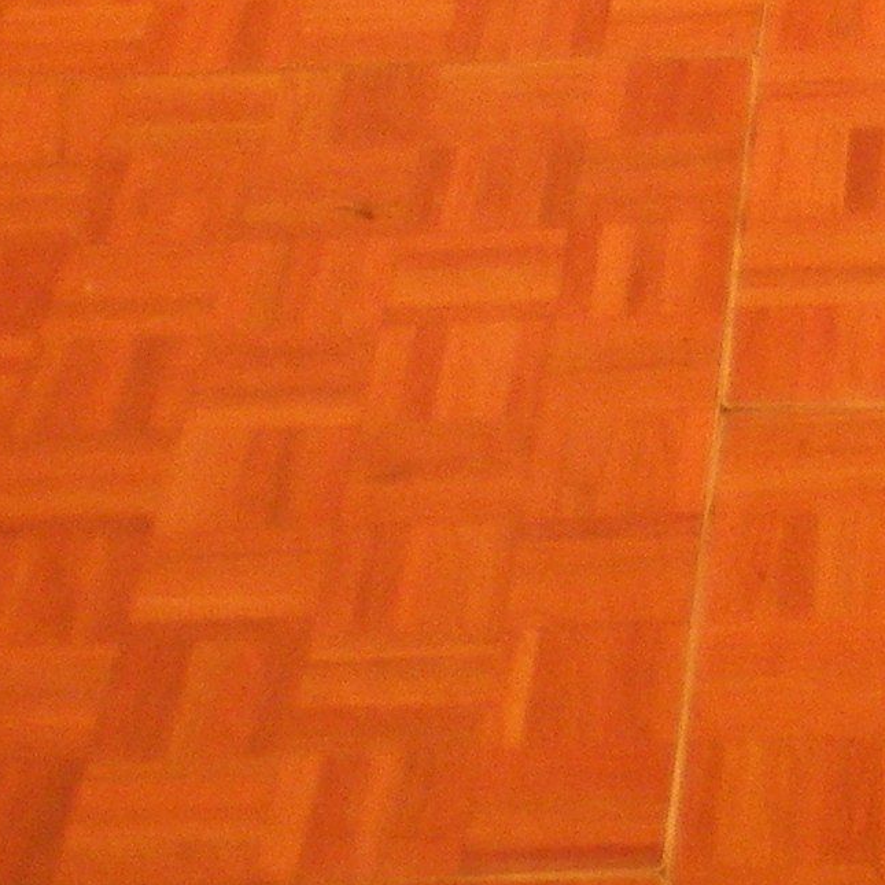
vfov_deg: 10.6
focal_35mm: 161
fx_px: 4657
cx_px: 1590
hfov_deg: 10.2
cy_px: -353
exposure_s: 1/1.25
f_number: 3.1
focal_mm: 6.3
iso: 200
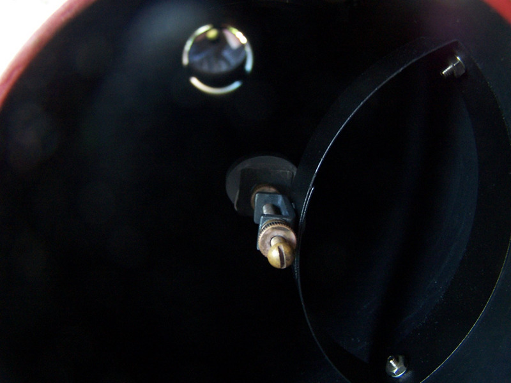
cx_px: 256
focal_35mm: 38
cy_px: 192
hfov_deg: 49.0
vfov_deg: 37.7
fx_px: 561
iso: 140
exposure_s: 1/8
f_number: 2.8
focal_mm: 6.3
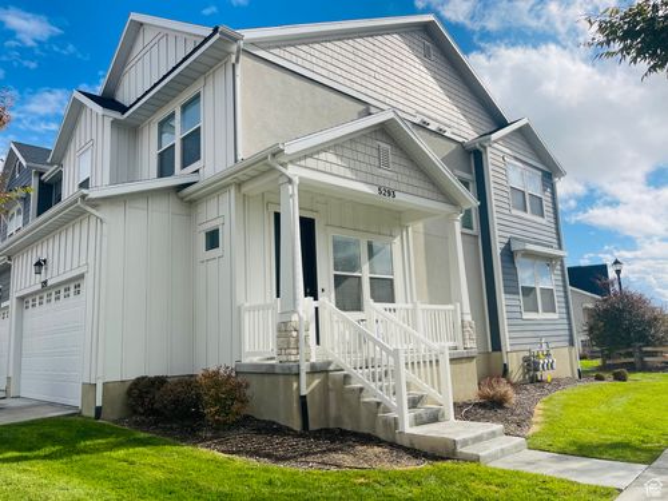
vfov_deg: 54.9
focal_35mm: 25
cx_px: 334
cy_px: 250
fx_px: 482
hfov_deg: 69.4
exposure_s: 1/5128
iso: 32
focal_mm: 5.1
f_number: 1.6
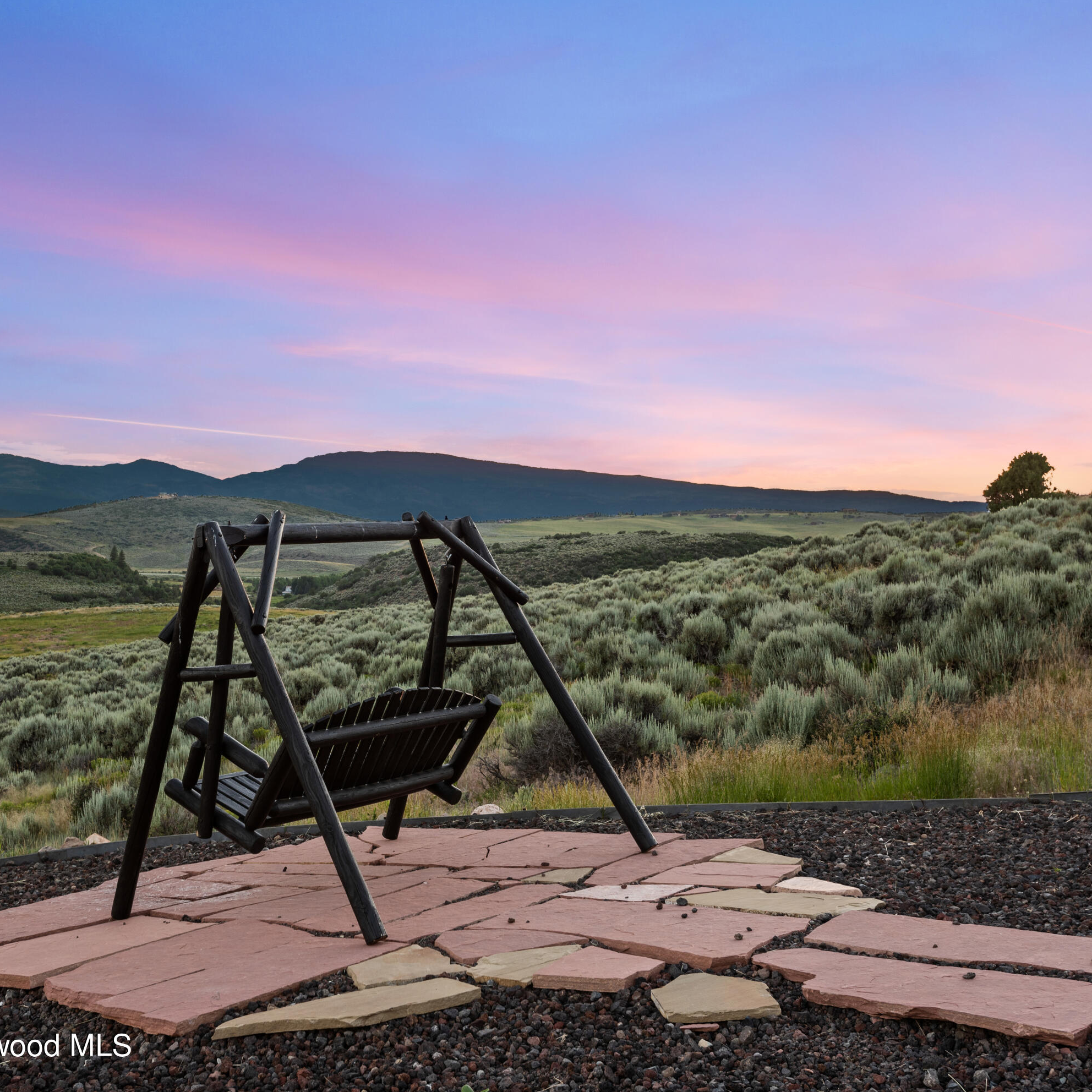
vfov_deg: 37.6
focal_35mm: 45
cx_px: 388
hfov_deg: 37.3
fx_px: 1606
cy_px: 545
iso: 100
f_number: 8
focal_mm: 35
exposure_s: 1/1.67
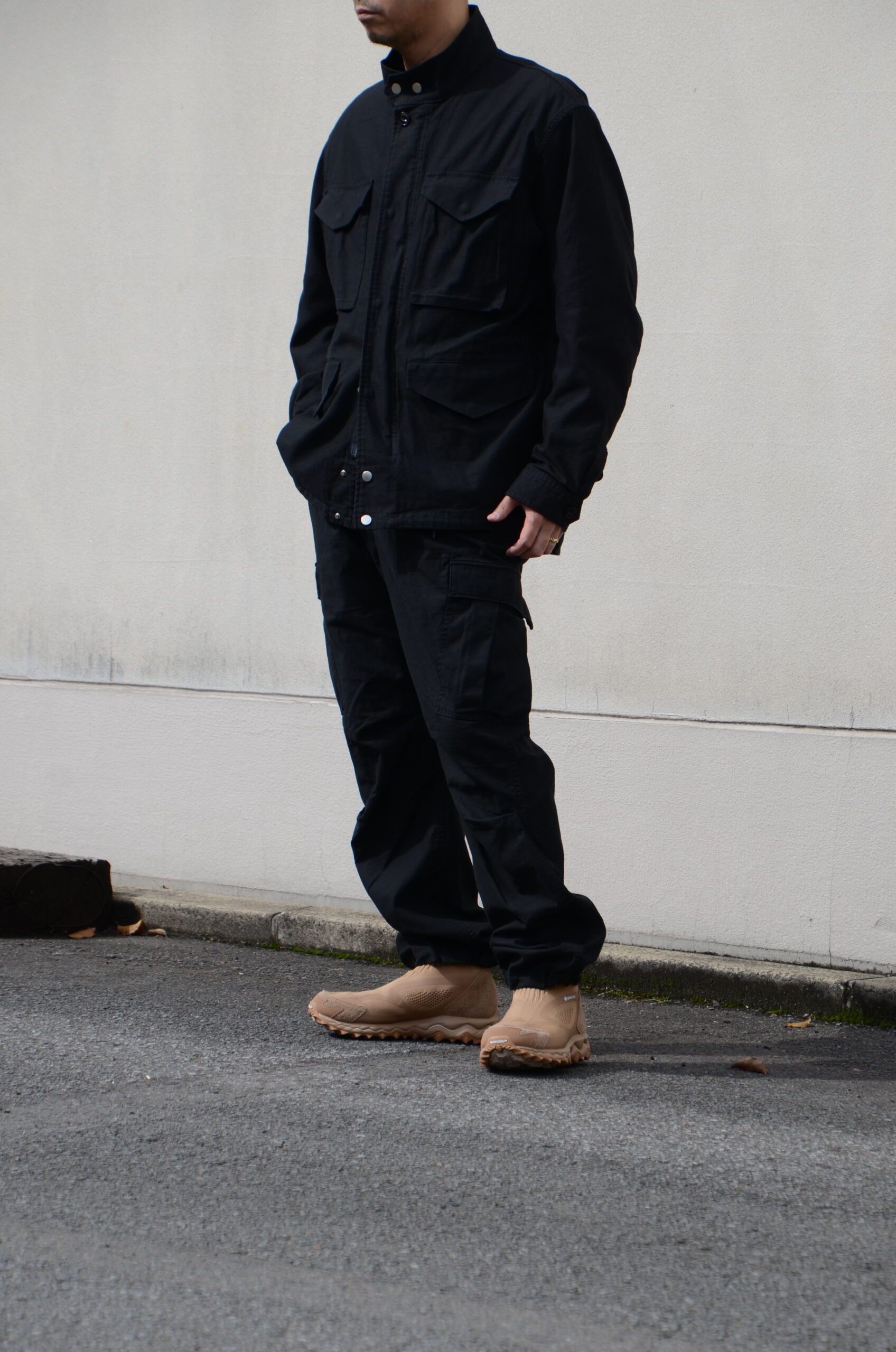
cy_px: 676
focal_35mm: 117
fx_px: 4387
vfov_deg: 17.5
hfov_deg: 11.7
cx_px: 448
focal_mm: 78
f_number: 6.3
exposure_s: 1/500
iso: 125
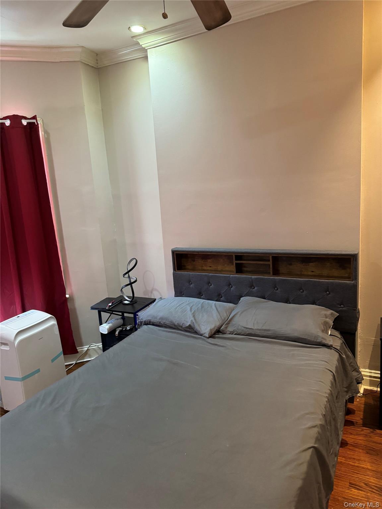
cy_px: 254
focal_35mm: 24
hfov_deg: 56.8
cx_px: 191
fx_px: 353
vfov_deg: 71.6
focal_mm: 6.76
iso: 640
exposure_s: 1/60
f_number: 1.78
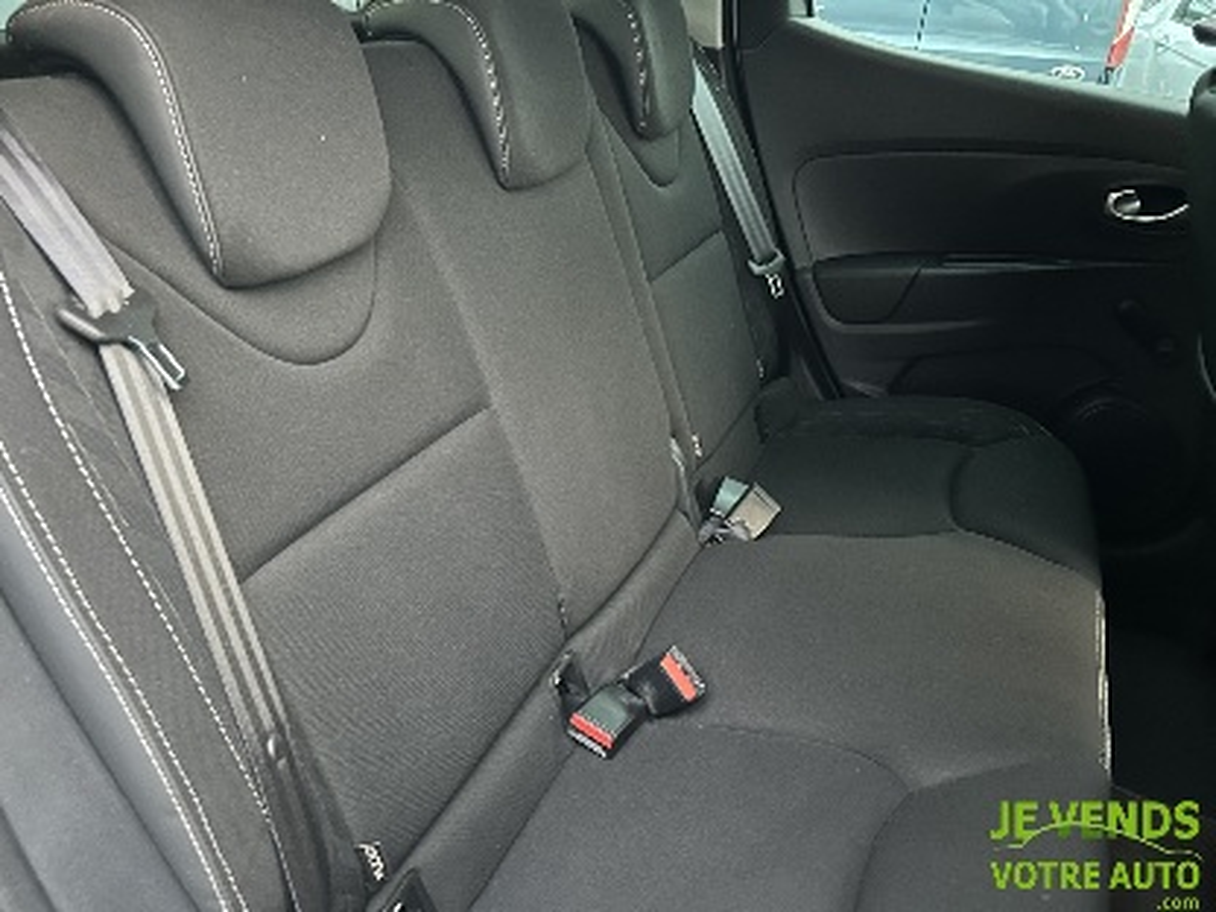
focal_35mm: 26
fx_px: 913
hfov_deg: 67.3
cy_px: 456
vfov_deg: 53.1
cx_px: 608
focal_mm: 5.7
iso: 800
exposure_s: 1/20
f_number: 1.5
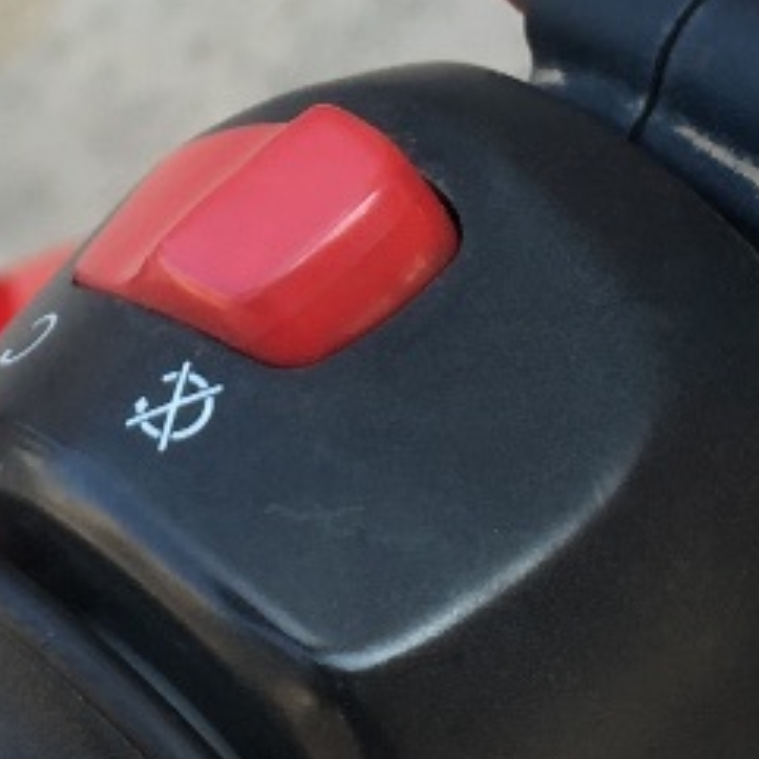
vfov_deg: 12.4
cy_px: -236
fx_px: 3374
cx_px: 113
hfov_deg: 12.8
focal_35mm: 136
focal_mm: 4.15
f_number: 2.2
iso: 25
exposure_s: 1/113
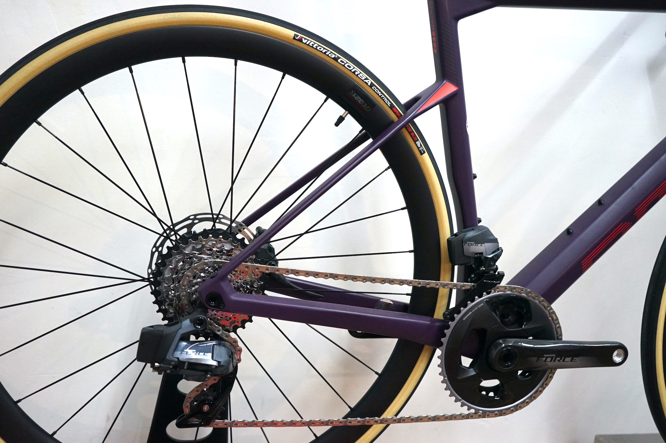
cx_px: 333
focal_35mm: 33
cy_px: 222
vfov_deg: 39.9
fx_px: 610
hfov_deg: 57.3
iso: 2000
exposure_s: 1/160
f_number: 4
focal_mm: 33
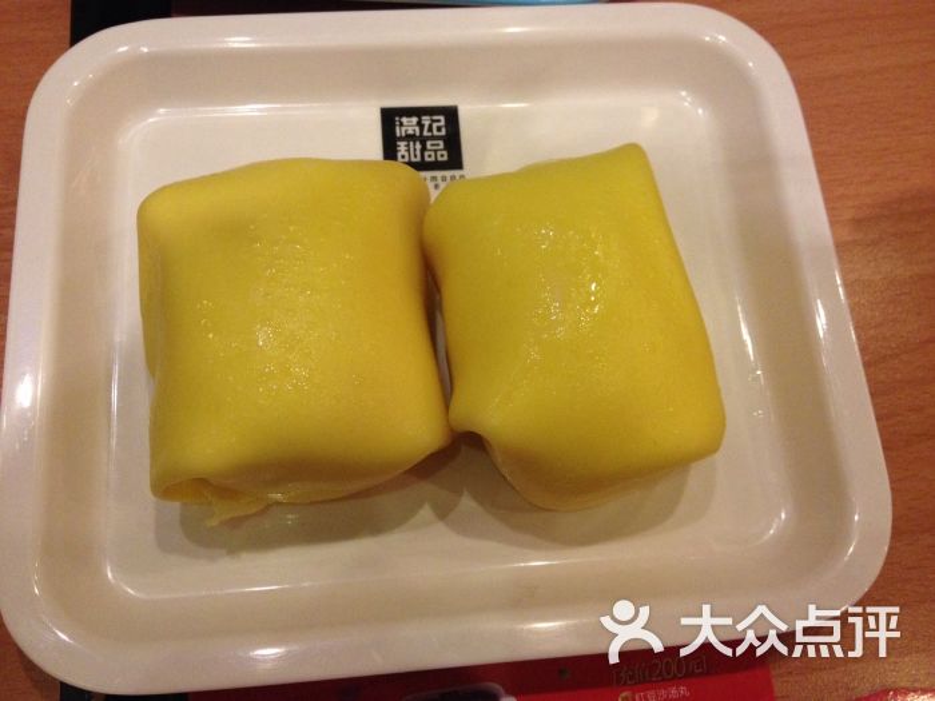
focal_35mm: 35
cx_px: 468
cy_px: 350
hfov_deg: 52.6
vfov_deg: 40.7
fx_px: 945
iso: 250
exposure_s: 1/20
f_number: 2.4
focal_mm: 4.28
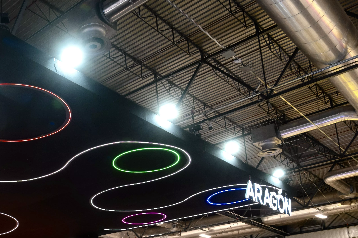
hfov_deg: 39.8
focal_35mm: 45
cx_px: 25
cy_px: 221
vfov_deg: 28.5
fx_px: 447
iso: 800
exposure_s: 1/50
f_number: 7.1
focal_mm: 24
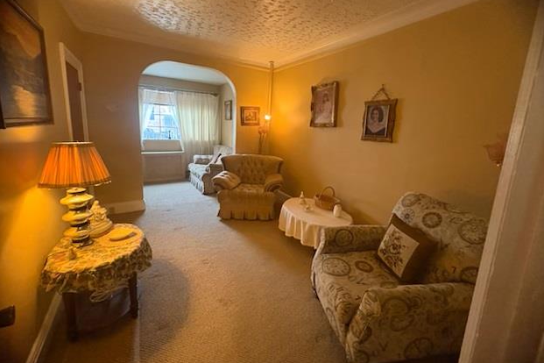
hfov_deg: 100.4
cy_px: 161
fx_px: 227
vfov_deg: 77.1
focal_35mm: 15
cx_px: 279
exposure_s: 1/60
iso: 800
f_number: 2.2
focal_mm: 2.22
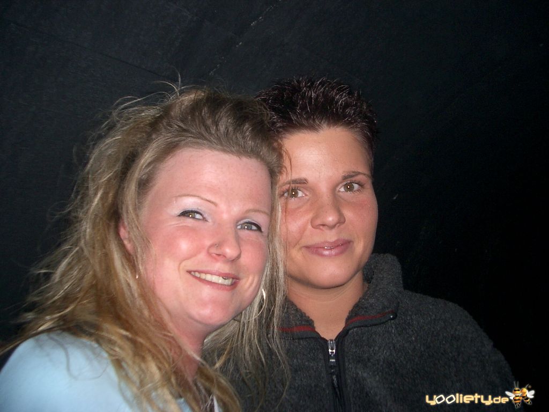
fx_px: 555
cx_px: 274
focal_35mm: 35
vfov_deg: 40.7
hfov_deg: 52.6
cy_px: 206
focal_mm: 5.8
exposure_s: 1/40
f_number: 2.6
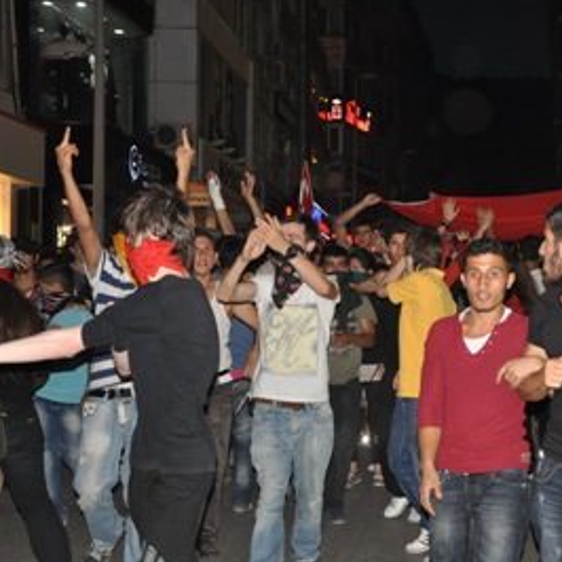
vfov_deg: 22.2
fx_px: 1433
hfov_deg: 22.0
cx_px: 409
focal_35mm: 78
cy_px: 281
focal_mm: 40
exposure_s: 1/60
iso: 800
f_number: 4.5
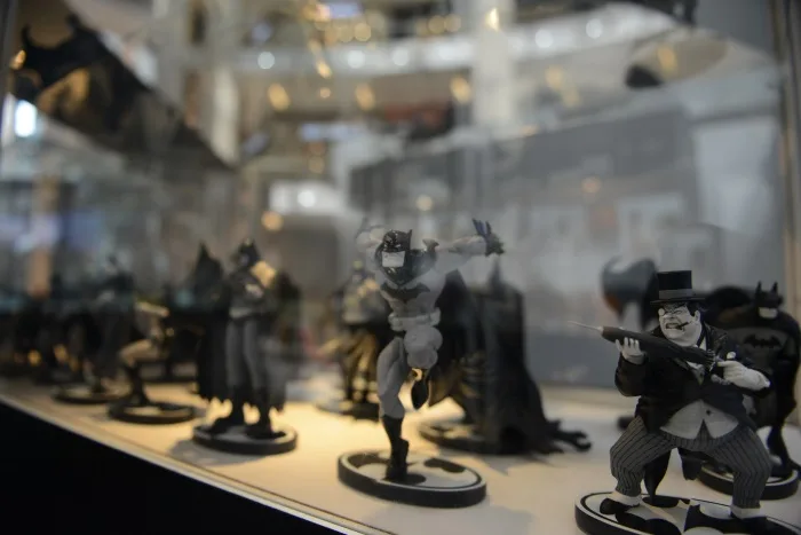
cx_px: 400
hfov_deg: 73.7
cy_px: 268
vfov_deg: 53.2
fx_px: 534
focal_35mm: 24
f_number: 2.8
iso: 1000
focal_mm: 24
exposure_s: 1/200
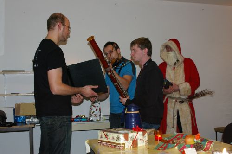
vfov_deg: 31.8
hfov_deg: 46.5
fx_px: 270
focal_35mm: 42
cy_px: 77
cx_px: 116
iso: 800
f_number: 5.6
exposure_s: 1/45
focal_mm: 28
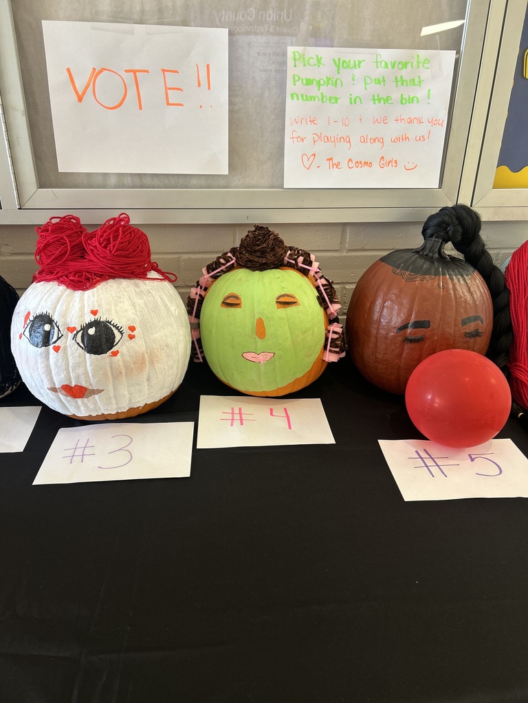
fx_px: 529
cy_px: 352
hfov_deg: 53.1
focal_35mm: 26
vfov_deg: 67.3
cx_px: 264
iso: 80
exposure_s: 1/60
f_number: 1.5
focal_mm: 5.7
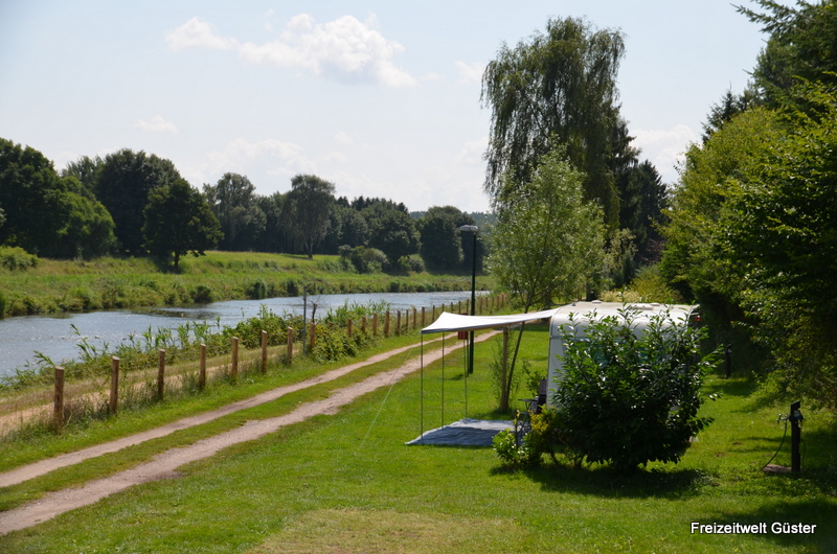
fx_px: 1601
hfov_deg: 29.3
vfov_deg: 19.6
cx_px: 418
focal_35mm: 69
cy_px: 277
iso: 100
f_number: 9
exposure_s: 1/320
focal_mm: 46
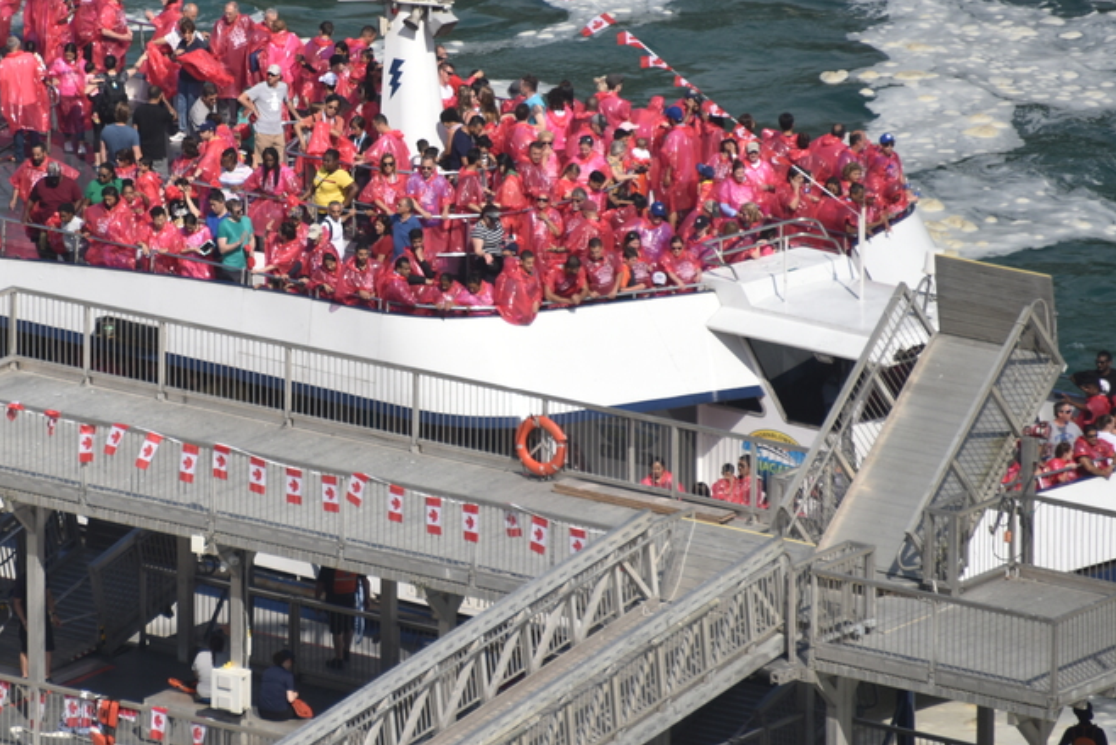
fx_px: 18107
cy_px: 256
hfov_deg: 3.5
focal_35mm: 584
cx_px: 224
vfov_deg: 2.4
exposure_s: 1/640
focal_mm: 300
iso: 100
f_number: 6.3
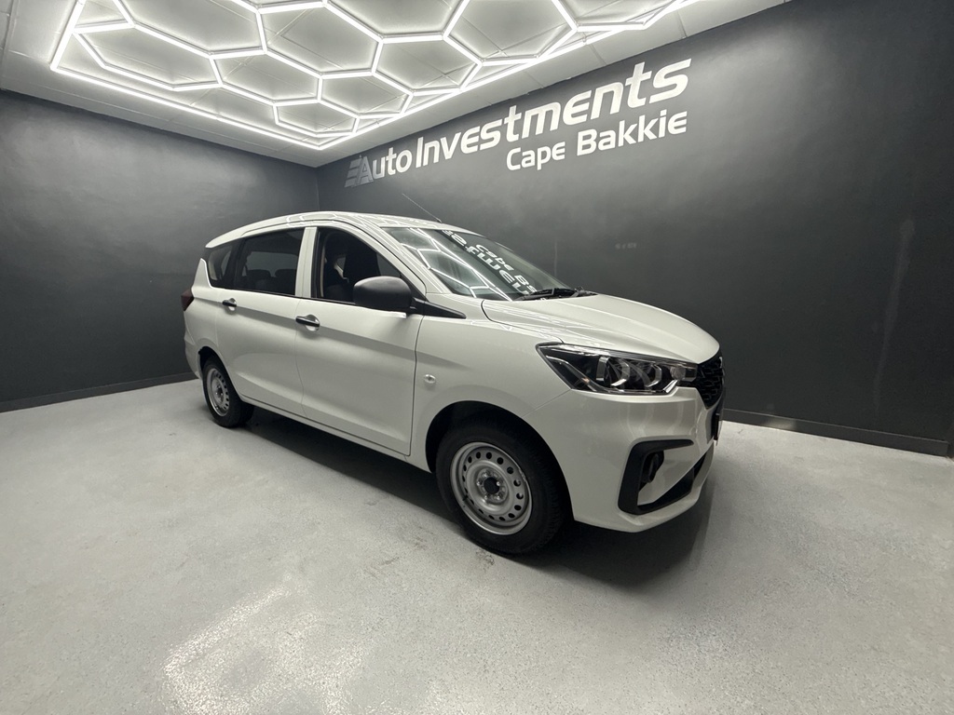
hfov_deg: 102.1
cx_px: 477
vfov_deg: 85.7
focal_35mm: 14
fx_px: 386
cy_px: 358
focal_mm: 2.22
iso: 160
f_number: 2.2
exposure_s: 1/100
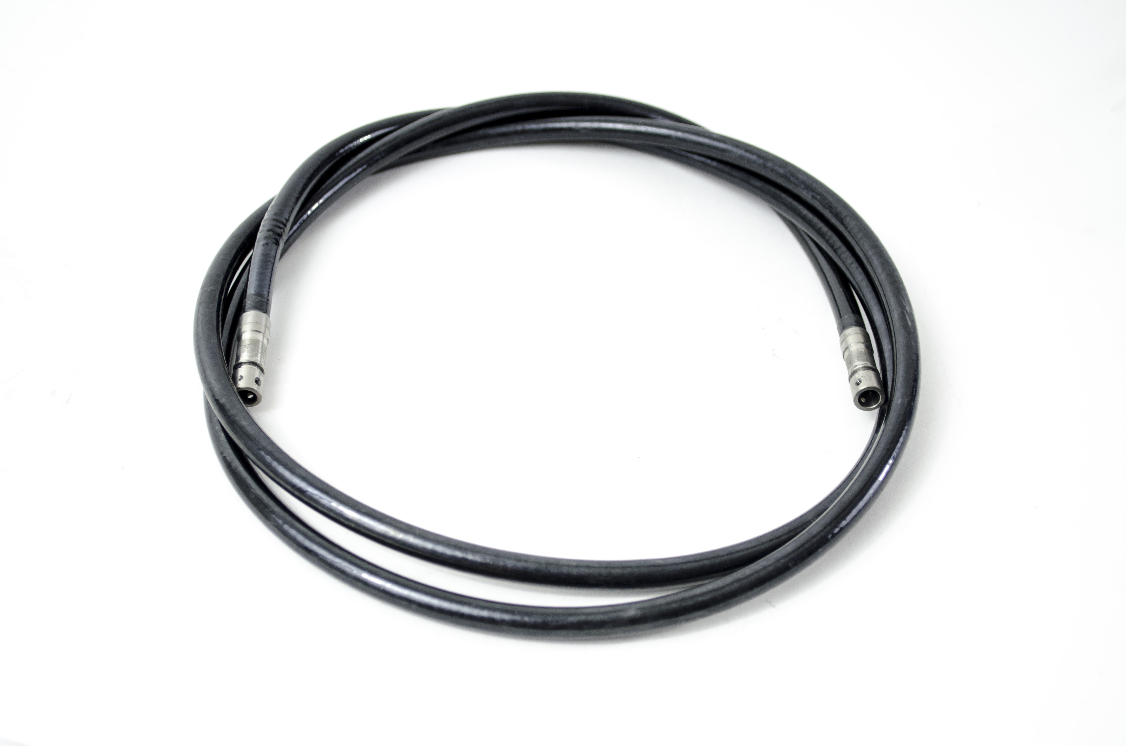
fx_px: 1686
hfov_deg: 36.9
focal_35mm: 54
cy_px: 373
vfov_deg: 25.0
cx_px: 563
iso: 100
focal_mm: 36
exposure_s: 1/15
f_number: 5
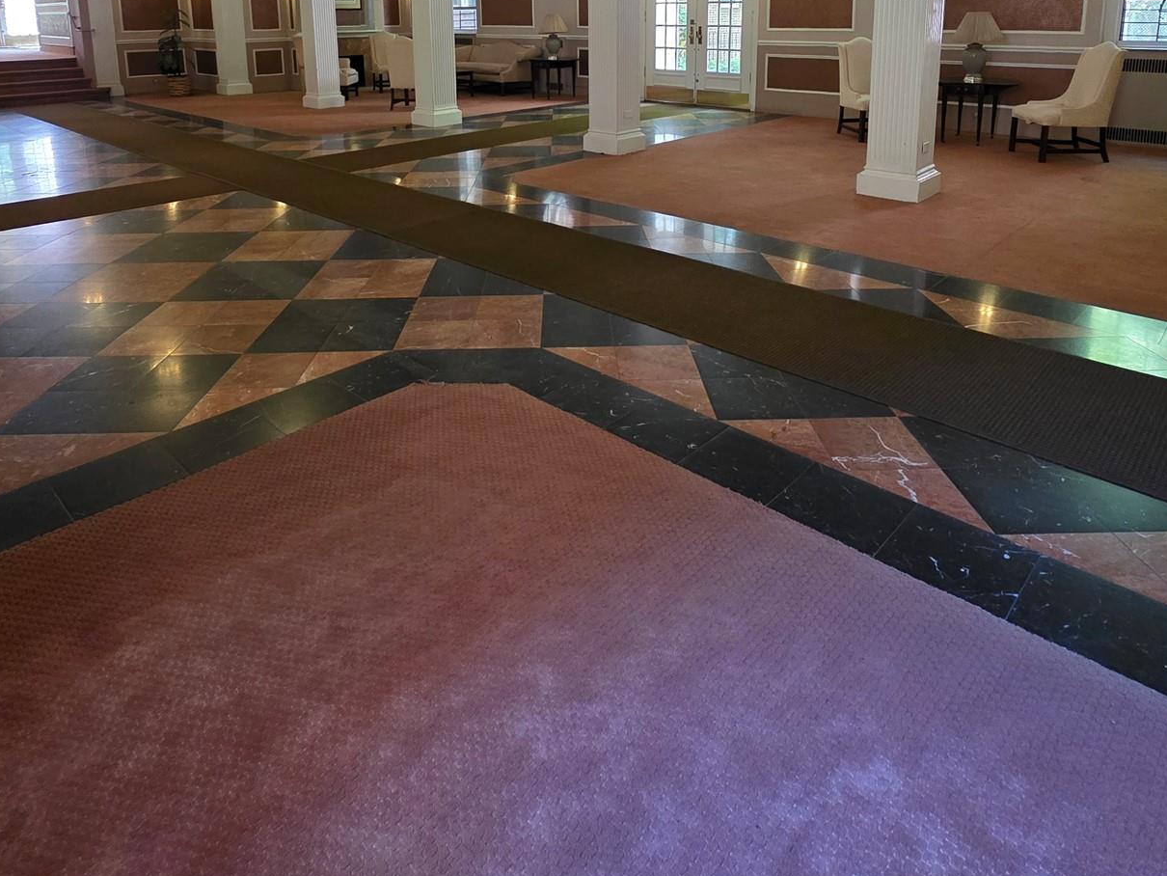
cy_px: 148
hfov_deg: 76.4
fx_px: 742
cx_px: 577
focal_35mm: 22
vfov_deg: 55.7
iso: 640
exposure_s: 1/60
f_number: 1.9
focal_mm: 2.2
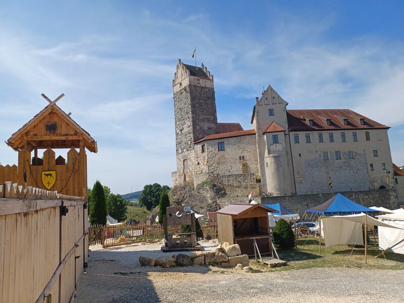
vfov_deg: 54.9
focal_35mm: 25
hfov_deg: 69.4
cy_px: 152
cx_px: 202
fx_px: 292
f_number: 1.8
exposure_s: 1/524
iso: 32
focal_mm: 4.6
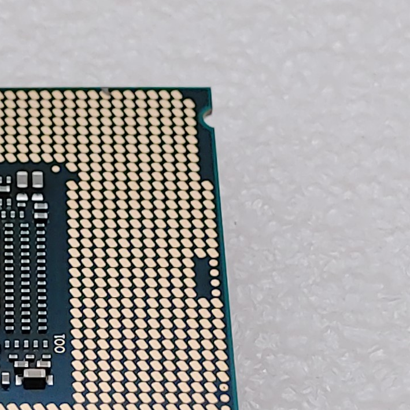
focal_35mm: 149
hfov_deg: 11.6
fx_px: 1997
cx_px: -6
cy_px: 309
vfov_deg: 11.7
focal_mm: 4.36
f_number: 1.8
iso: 50
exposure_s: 1/115
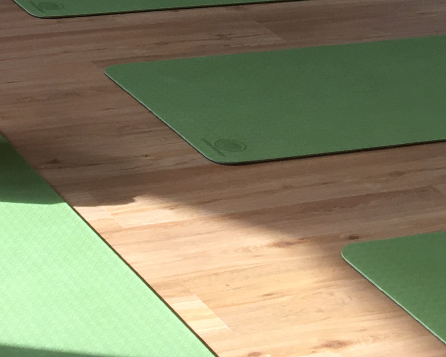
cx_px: 41
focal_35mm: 126
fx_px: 1663
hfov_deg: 15.1
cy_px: -305
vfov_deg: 11.3
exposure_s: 1/126
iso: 25
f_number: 2.2
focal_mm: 4.15
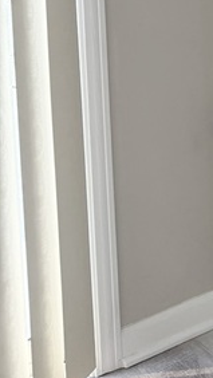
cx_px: 541
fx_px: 1002
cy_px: -165
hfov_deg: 10.2
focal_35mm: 100
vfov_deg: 19.1
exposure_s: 1/60
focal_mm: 6.76
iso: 125
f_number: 1.78
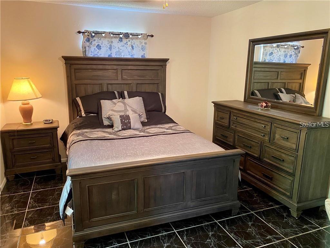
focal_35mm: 26
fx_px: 248
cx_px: 165
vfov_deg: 53.1
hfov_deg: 67.3
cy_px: 124
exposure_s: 1/40
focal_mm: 4.25
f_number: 1.8
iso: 500
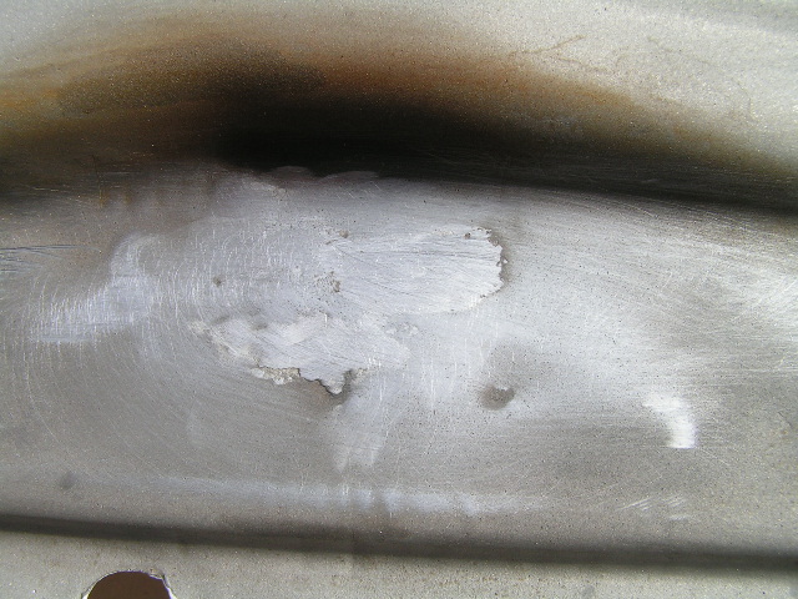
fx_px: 876
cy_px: 300
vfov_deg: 37.7
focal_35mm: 38
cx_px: 399
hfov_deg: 49.0
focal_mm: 6.3
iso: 50
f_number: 5.6
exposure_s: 1/200
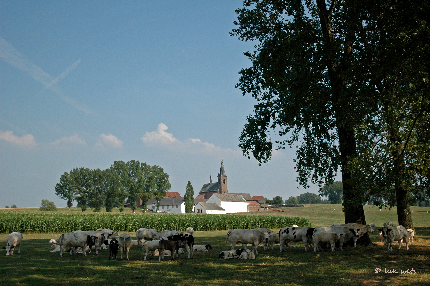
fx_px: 519
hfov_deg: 45.0
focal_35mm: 44
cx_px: 215
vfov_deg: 30.8
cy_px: 143
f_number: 4
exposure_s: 1/2500
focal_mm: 29
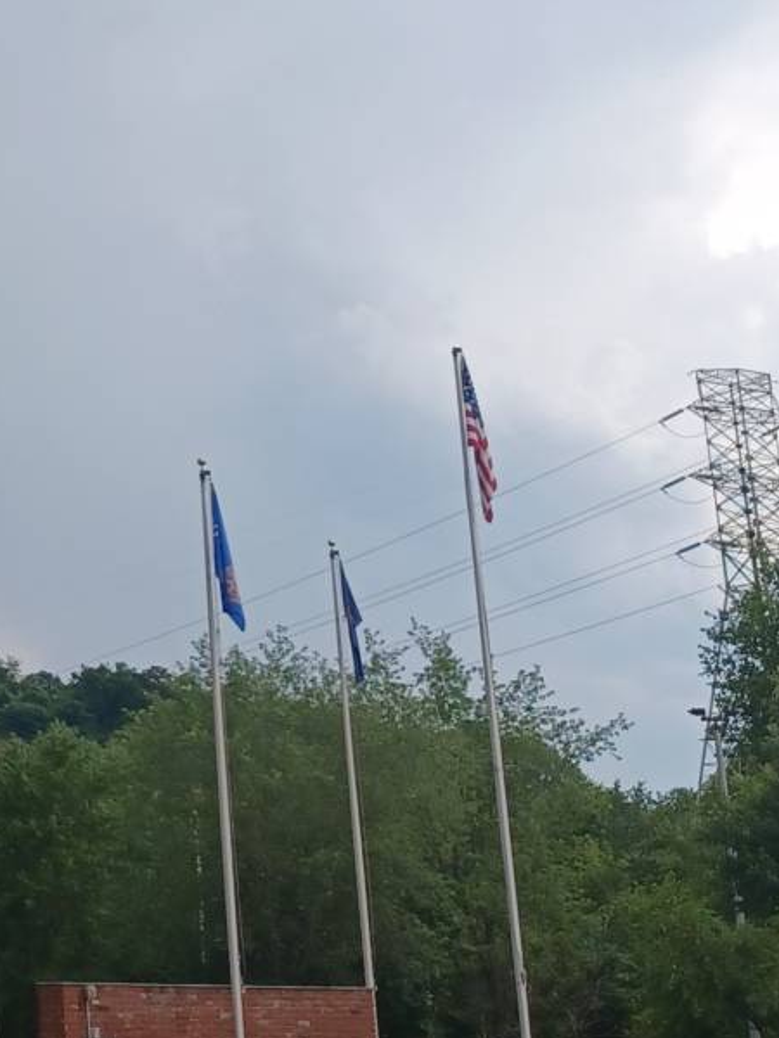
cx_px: -396
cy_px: 273
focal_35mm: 80
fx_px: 2400
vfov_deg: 24.2
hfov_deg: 16.7
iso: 40
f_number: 1.8
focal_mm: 4.6
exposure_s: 1/120
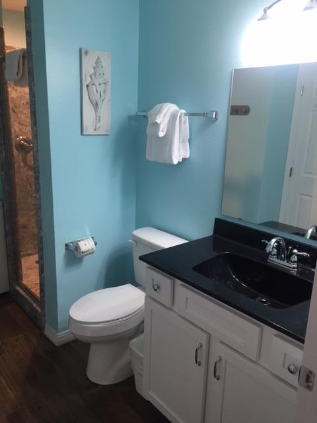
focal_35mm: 29
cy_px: 212
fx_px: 354
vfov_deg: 61.7
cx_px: 158
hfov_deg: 48.2
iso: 100
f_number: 2.2
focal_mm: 4.15
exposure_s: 1/30
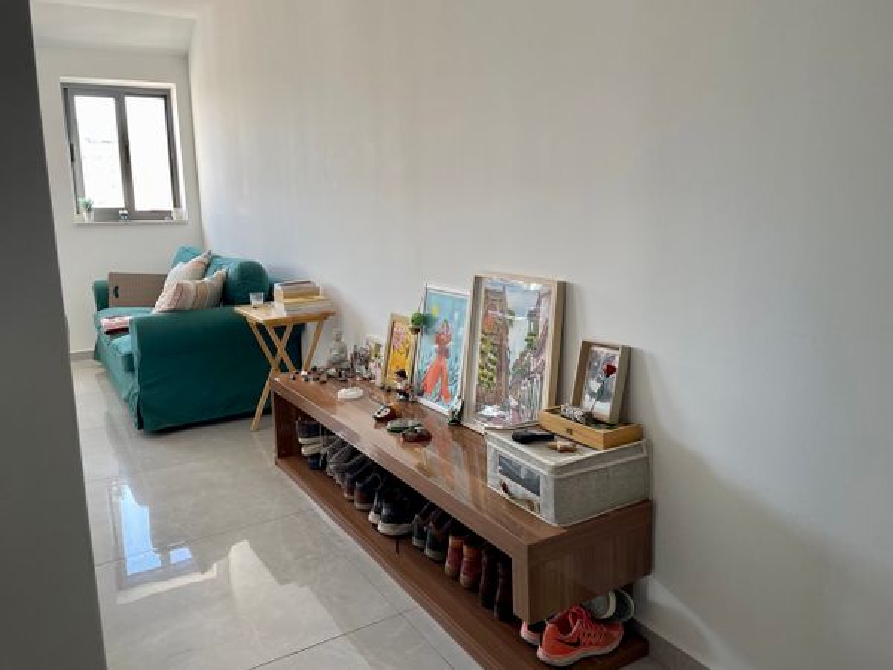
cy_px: 335
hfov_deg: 67.3
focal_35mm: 26
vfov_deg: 53.1
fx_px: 671
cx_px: 446
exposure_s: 1/121
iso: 100
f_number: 1.6
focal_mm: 4.2
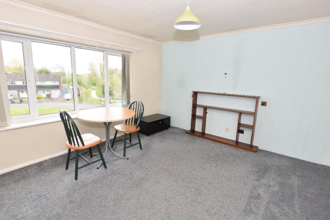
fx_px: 147
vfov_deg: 73.7
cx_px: 157
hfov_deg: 96.7
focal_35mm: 16
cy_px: 105
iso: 220
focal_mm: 10
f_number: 5
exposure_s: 1/200
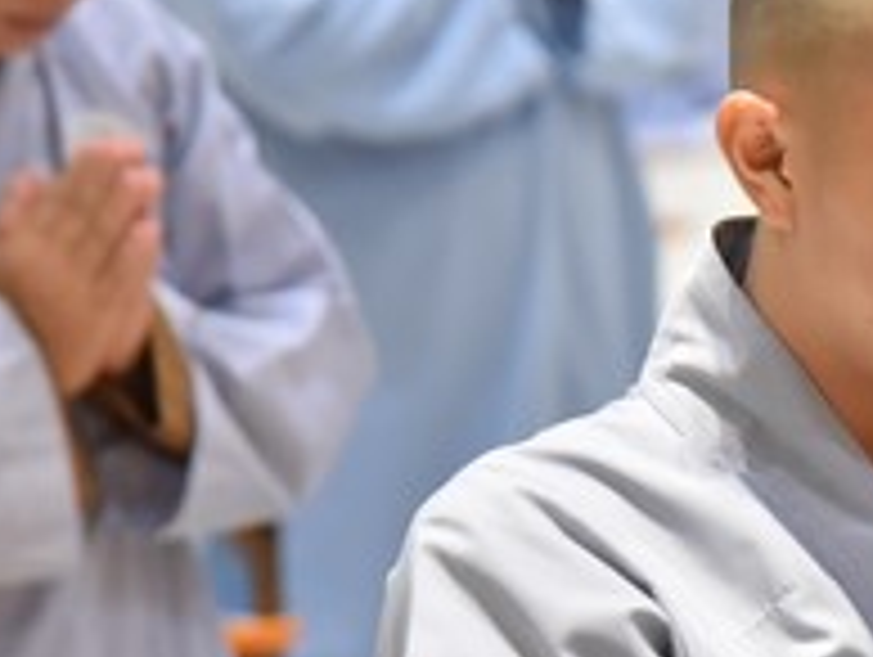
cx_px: 886
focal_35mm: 386
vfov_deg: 3.9
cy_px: 369
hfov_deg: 5.1
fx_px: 9747
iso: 3200
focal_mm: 120
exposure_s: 1/125
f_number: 5
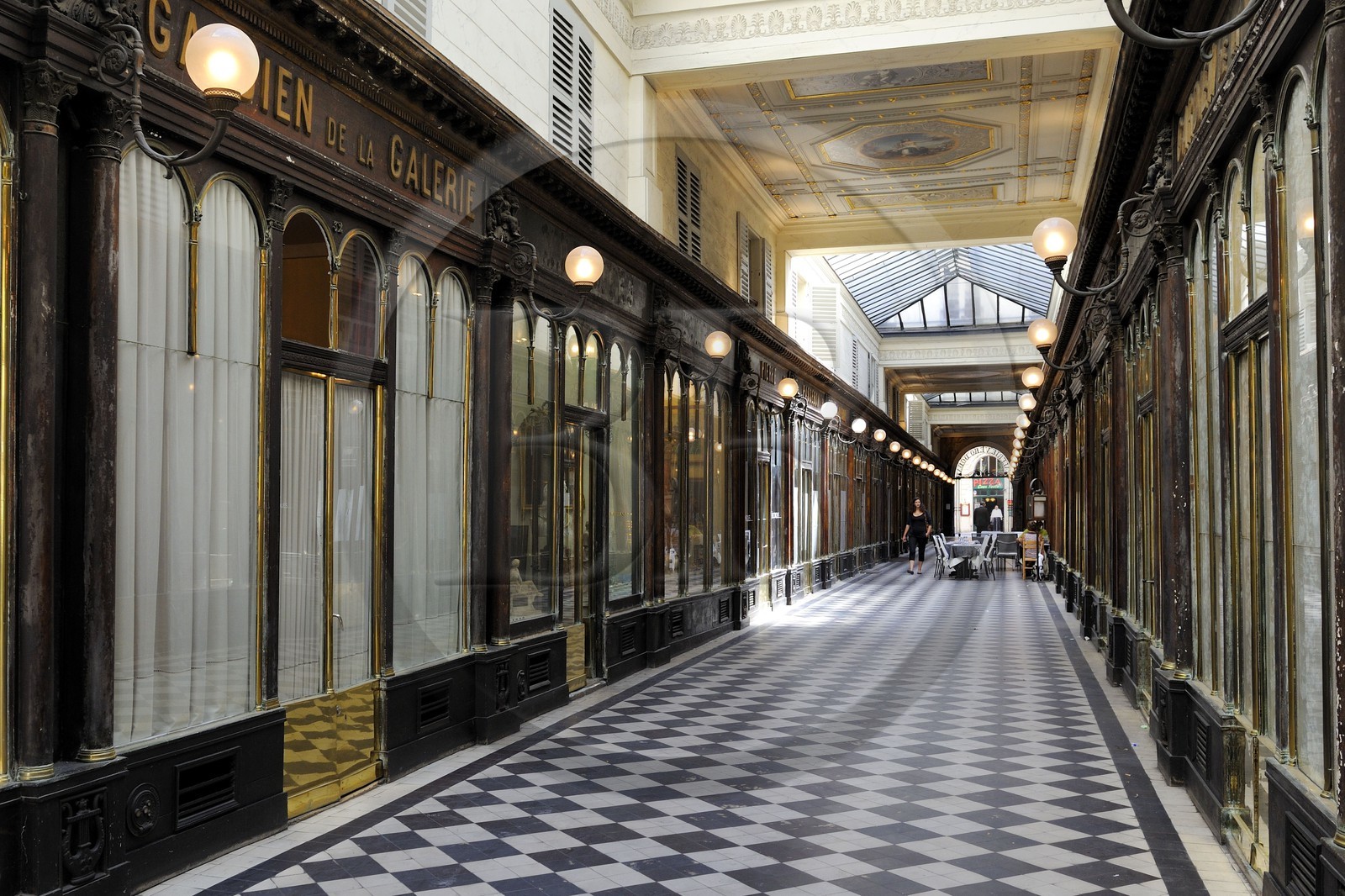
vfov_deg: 42.3
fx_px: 1158
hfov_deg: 60.3
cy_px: 448
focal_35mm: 31
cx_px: 672
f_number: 7.1
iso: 800
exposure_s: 1/80
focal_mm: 31
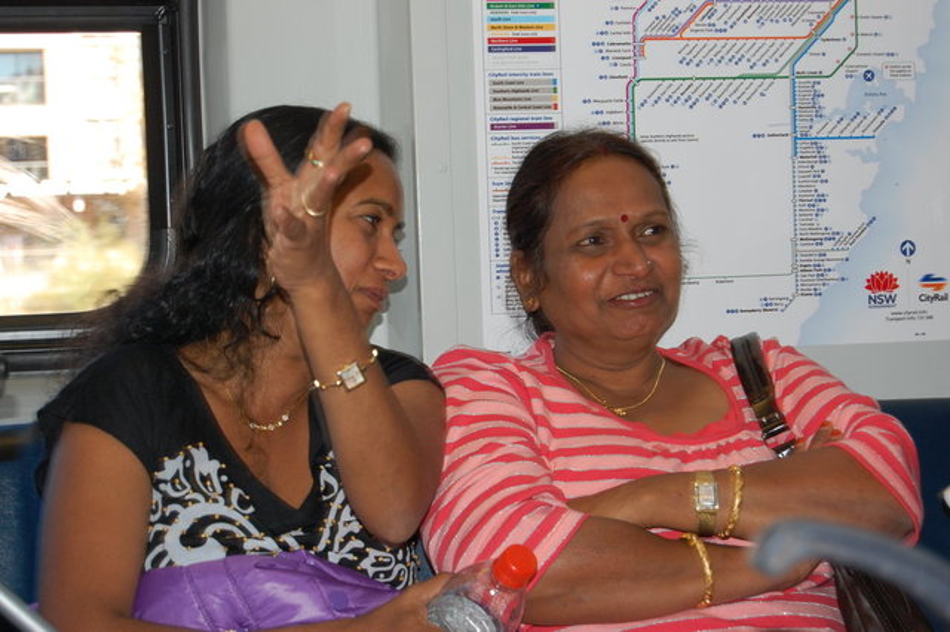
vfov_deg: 16.5
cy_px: 316
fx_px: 2176
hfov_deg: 24.6
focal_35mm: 82
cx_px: 475
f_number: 5.6
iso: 400
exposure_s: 1/60
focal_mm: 55
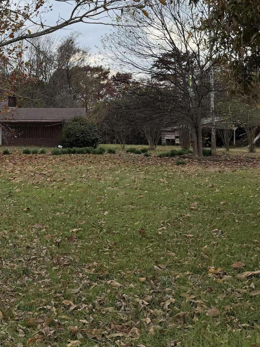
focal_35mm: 44
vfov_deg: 41.8
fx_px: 441
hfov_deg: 31.4
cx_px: 29
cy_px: 90
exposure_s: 1/121
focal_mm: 6.76
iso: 200
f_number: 1.78
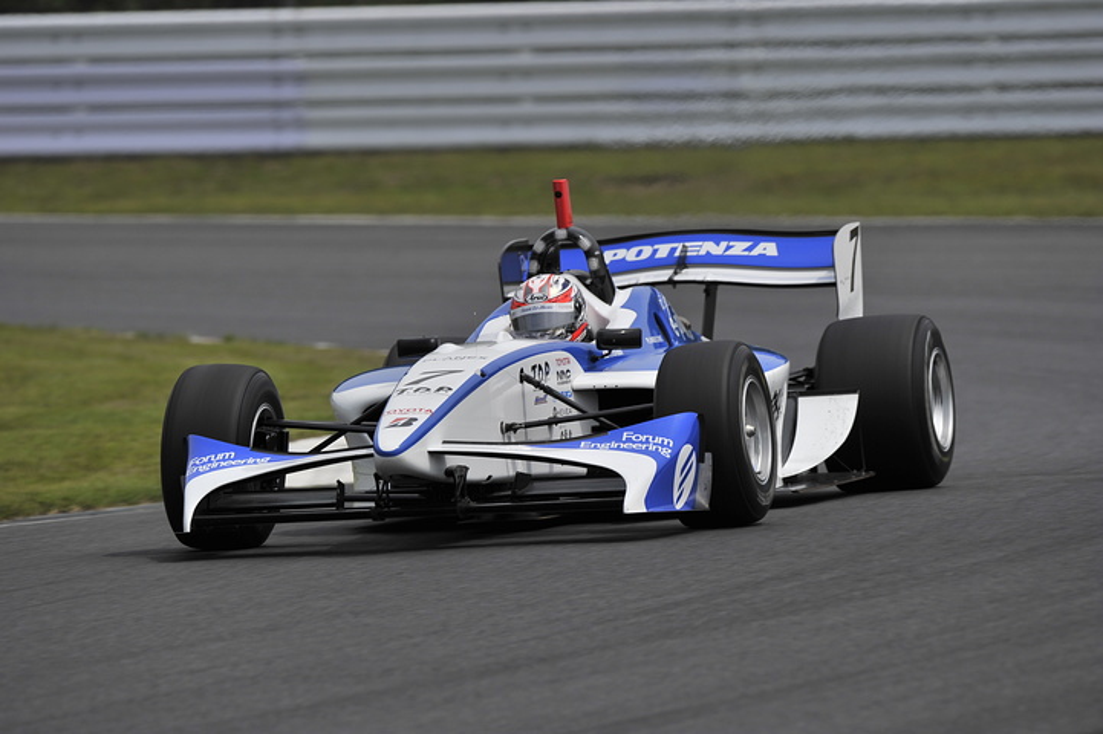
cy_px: 367
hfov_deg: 4.1
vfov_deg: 2.7
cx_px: 552
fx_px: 15312
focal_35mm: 500
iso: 200
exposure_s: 1/320
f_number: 7.1
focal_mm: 500
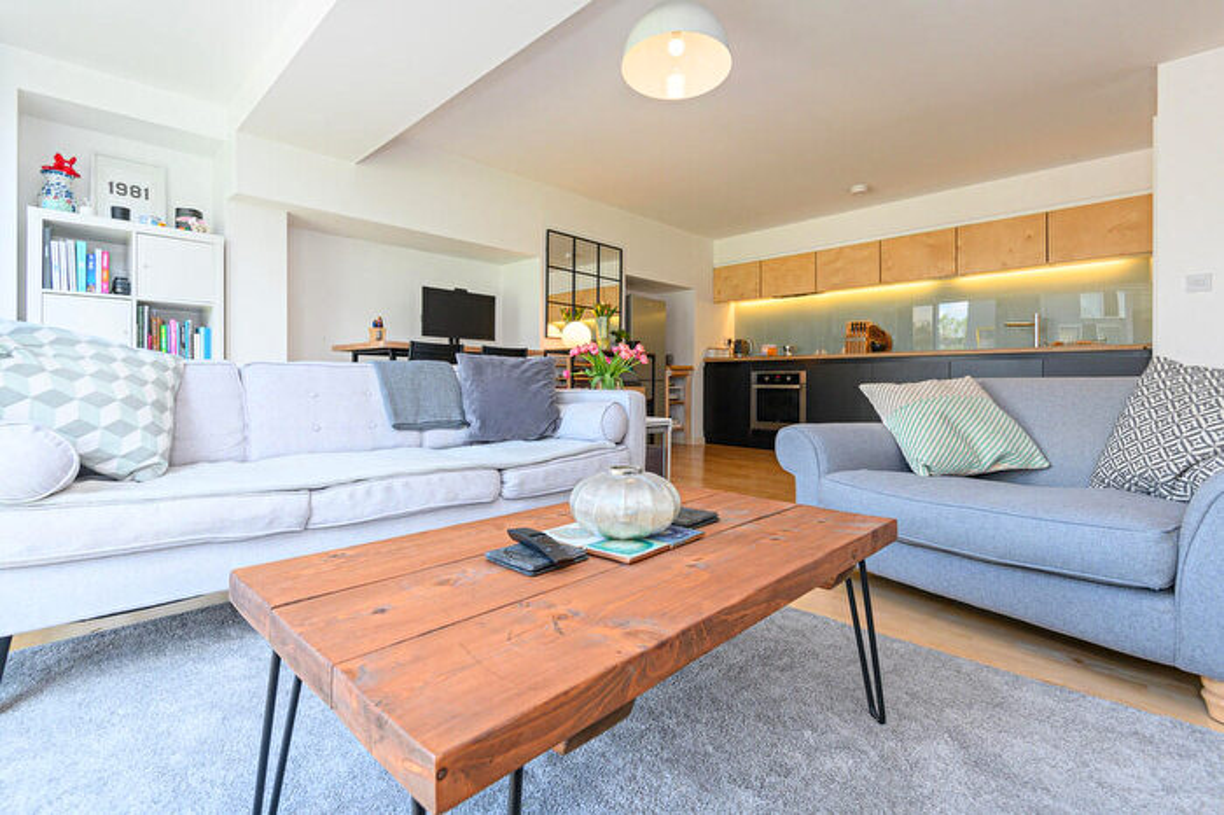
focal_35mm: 16
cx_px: 612
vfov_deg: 73.7
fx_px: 544
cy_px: 408
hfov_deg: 96.8
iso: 500
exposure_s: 1/30
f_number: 8
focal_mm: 16
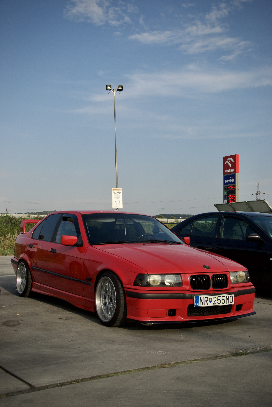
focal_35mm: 42
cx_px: 136
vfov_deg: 46.4
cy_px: 204
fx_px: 476
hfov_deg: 31.9
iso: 400
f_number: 5.6
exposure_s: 1/2000
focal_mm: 28
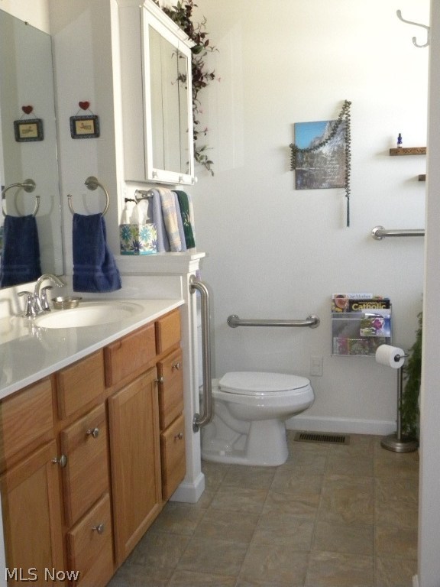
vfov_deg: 50.1
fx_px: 627
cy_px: 294
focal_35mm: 37
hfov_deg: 38.7
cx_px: 220
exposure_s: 1/36.2
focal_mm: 6.6
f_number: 3.2
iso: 400
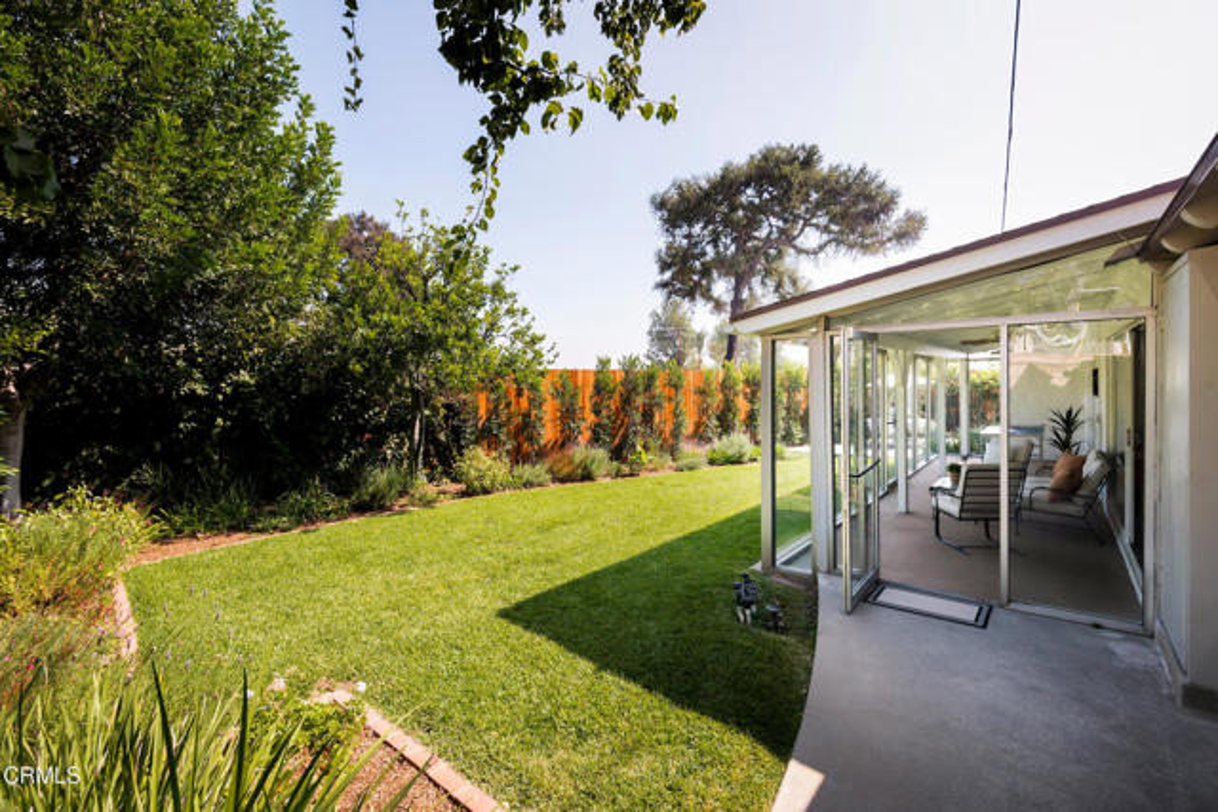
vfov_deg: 73.8
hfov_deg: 96.7
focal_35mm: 16
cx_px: 609
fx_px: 541
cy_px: 406
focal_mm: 16
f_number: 10
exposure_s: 1/250
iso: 250
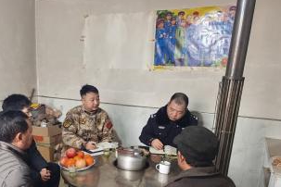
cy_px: 133
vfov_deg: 39.2
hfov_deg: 56.7
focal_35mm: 33
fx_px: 258
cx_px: 109
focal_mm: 8.5
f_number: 1.6
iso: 160
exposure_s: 1/50
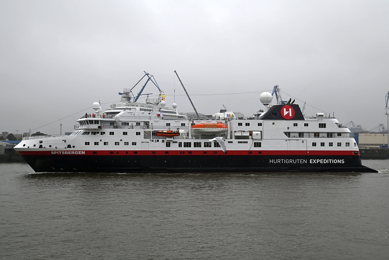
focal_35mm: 44
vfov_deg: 30.6
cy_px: 130
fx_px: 476
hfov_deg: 44.5
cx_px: 194
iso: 160
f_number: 5.6
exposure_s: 1/250
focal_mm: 44
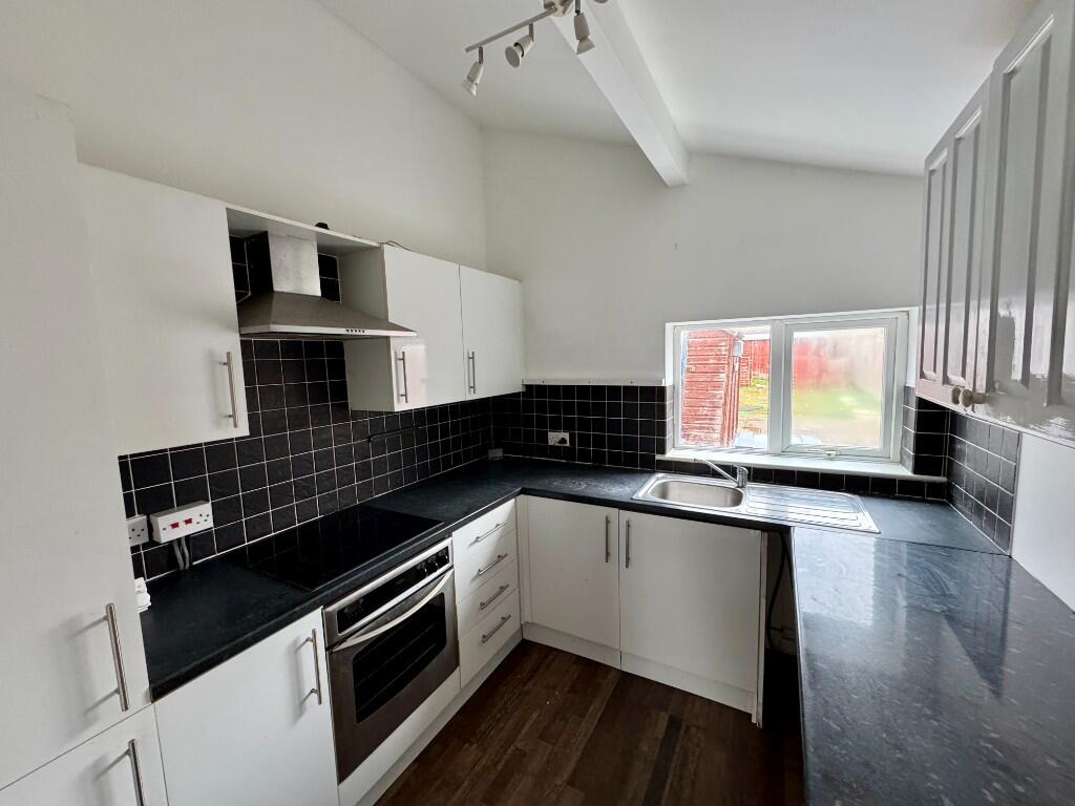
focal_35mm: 14
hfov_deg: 102.1
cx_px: 538
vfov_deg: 85.7
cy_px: 403
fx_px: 435
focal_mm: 2.22
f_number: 2.2
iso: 320
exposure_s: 1/99
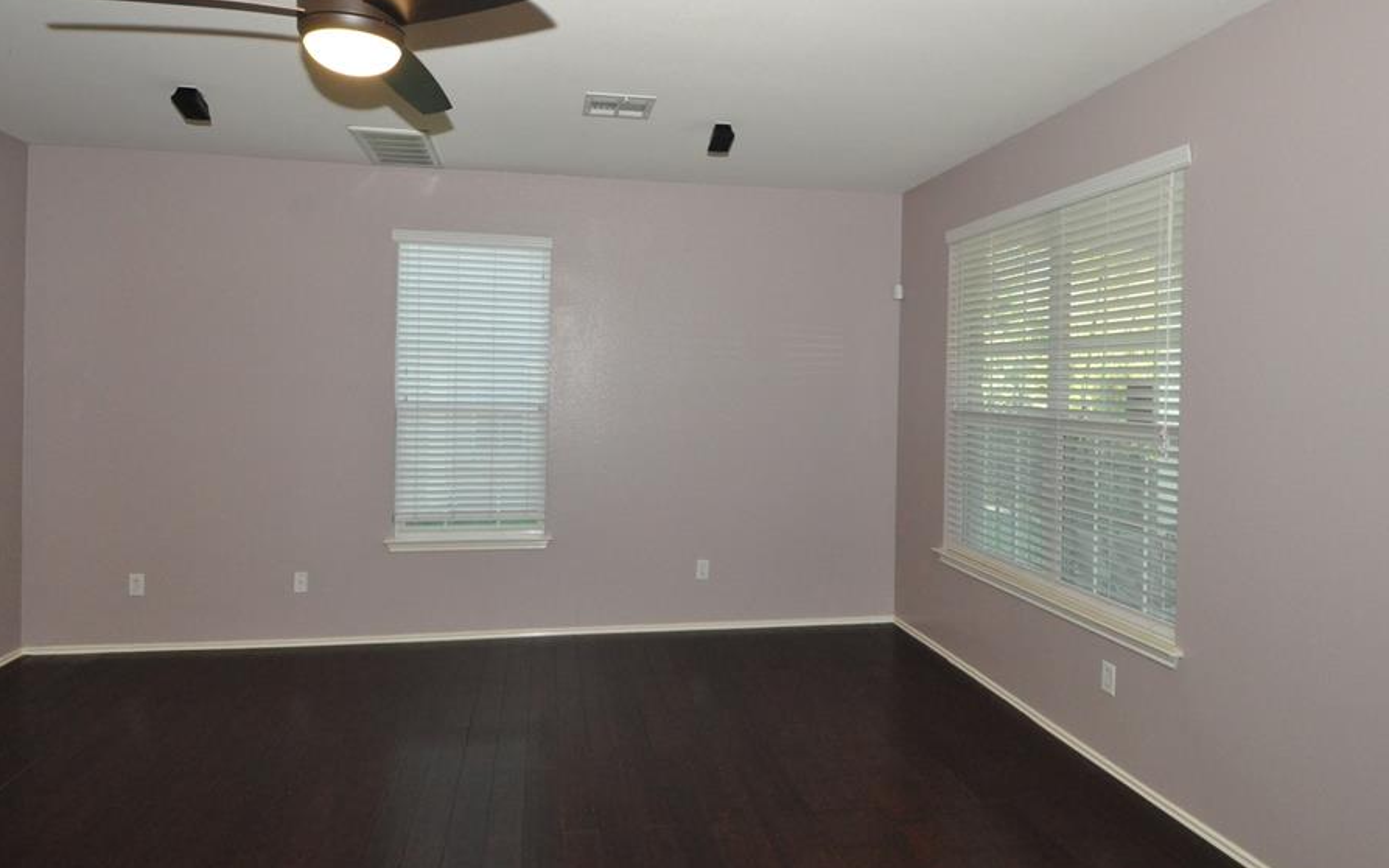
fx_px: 795
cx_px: 669
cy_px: 392
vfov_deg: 57.2
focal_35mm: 21
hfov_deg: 82.3
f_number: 7.1
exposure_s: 1/200
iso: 2000
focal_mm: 12
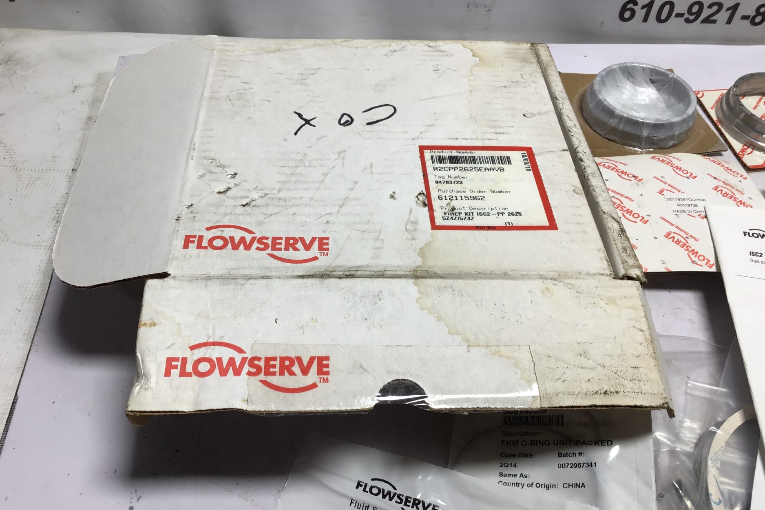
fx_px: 701
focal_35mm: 33
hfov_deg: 57.2
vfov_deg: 40.0
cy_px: 257
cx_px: 376
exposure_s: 1/129
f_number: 2.4
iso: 25
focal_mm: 3.3
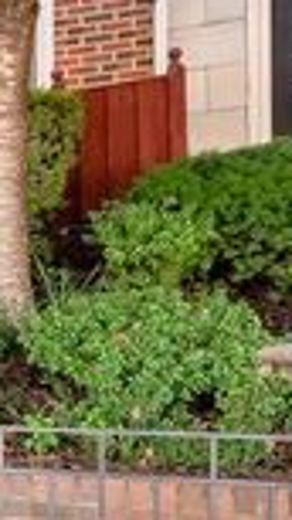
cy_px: 15
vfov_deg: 30.4
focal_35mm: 65
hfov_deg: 13.1
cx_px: -438
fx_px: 895
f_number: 16
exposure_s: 1/15
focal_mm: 19
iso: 320
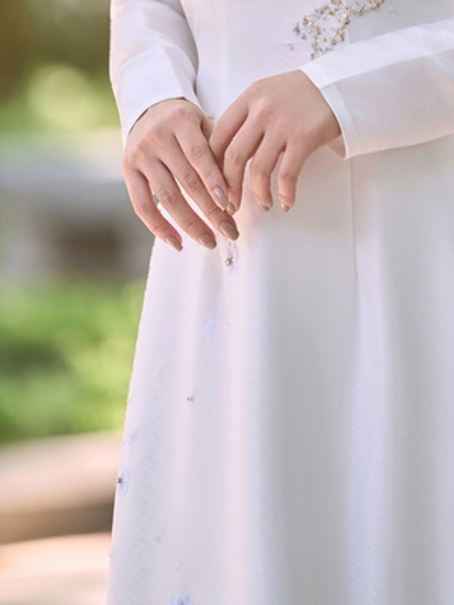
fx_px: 6967
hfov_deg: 3.7
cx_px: 393
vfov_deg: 5.0
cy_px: -141
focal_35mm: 398
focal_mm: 167.6
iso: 400
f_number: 2.8
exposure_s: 1/500
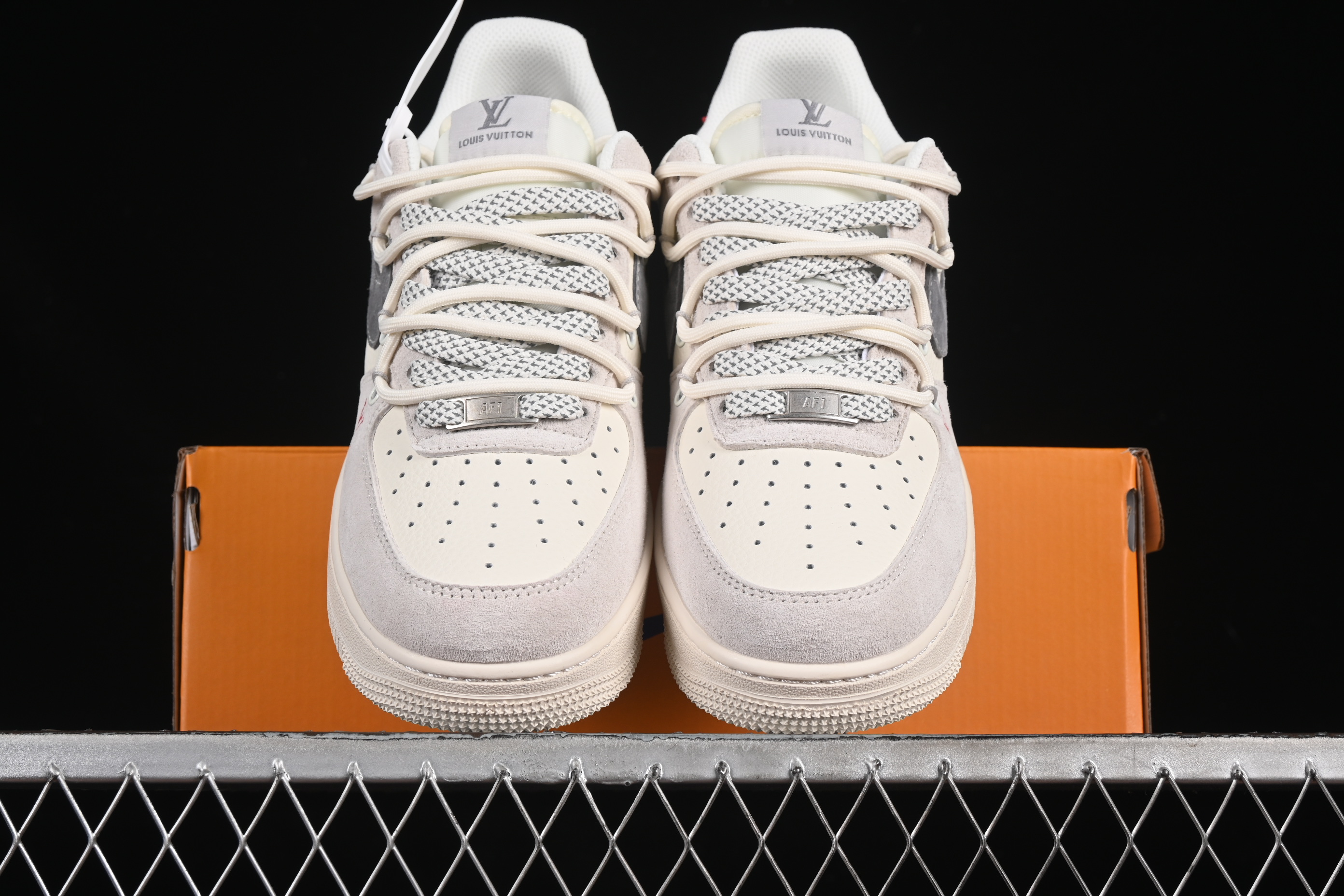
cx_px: 672
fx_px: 2800
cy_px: 448
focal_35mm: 75
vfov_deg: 18.2
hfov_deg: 27.0
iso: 160
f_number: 8
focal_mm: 50
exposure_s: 1/80
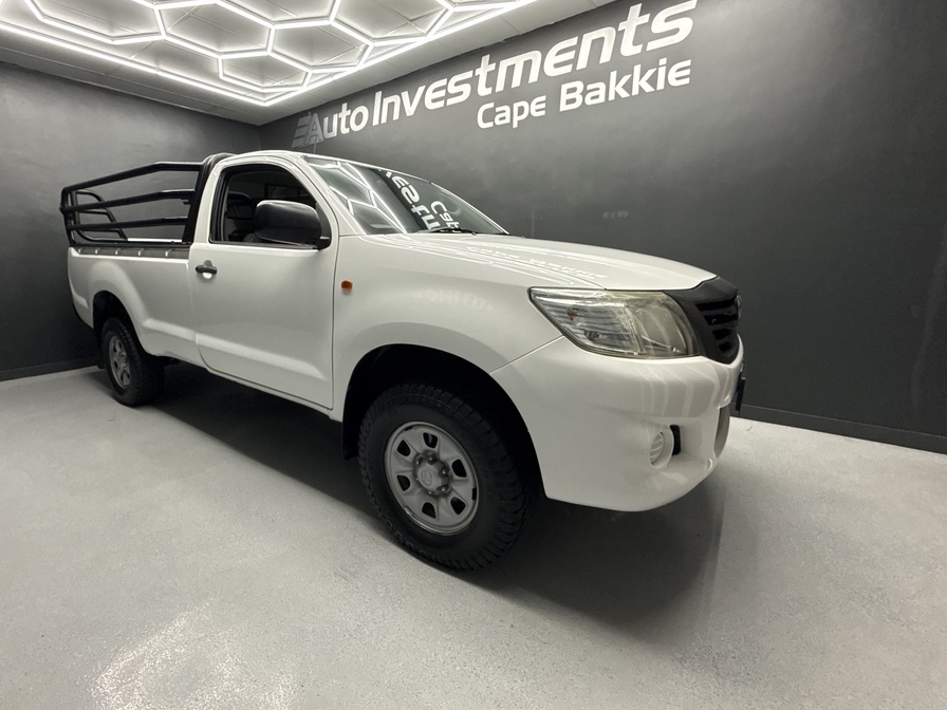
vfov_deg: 78.1
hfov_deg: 94.0
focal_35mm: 16
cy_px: 341
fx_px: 438
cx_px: 411
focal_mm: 2.22
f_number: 2.2
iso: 200
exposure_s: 1/99
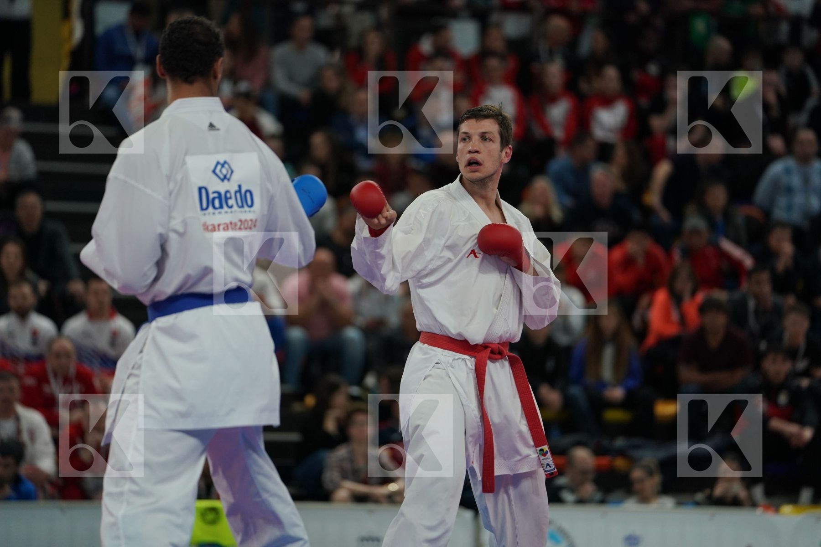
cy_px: 274
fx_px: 4561
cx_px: 410
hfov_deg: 10.3
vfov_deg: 6.9
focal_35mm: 200
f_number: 2.8
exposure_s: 1/1000
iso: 1250
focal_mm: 200
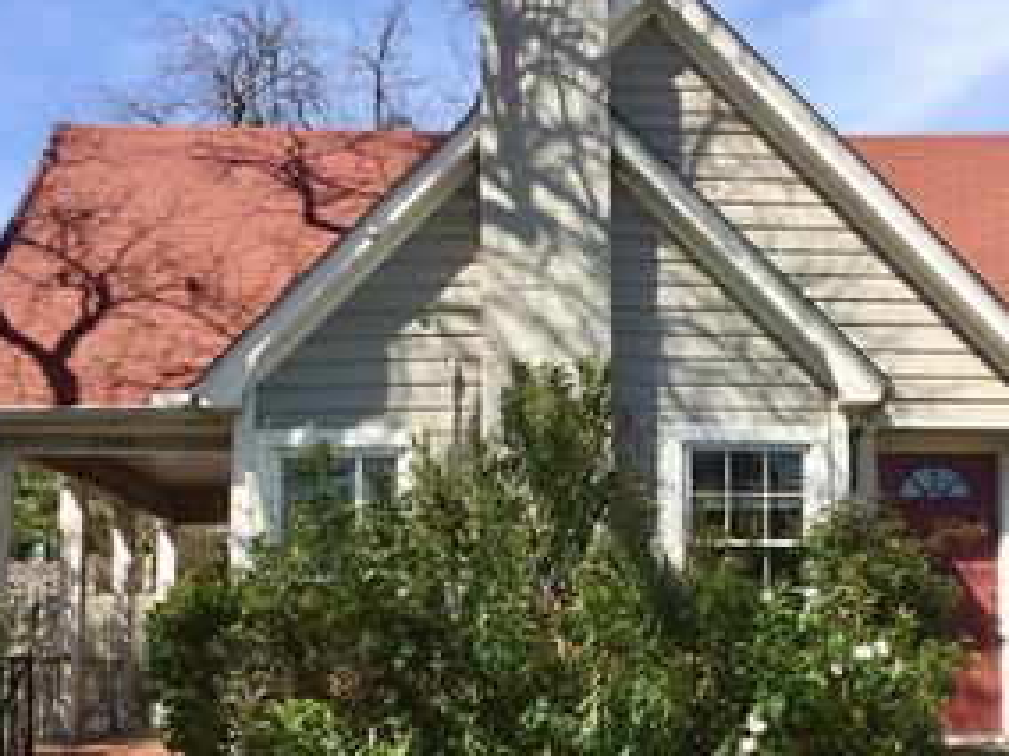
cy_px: 541
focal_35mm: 51
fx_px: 1487
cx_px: 618
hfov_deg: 37.3
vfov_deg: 28.3
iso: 32
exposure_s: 1/1786
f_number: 2.2
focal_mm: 4.15
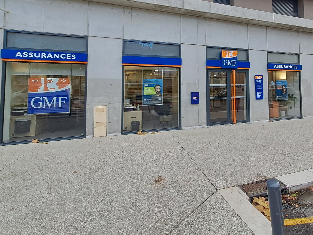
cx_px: 198
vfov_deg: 70.3
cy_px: 86
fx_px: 163
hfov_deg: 85.8
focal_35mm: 18
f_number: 2.2
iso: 40
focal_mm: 1.42
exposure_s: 1/179
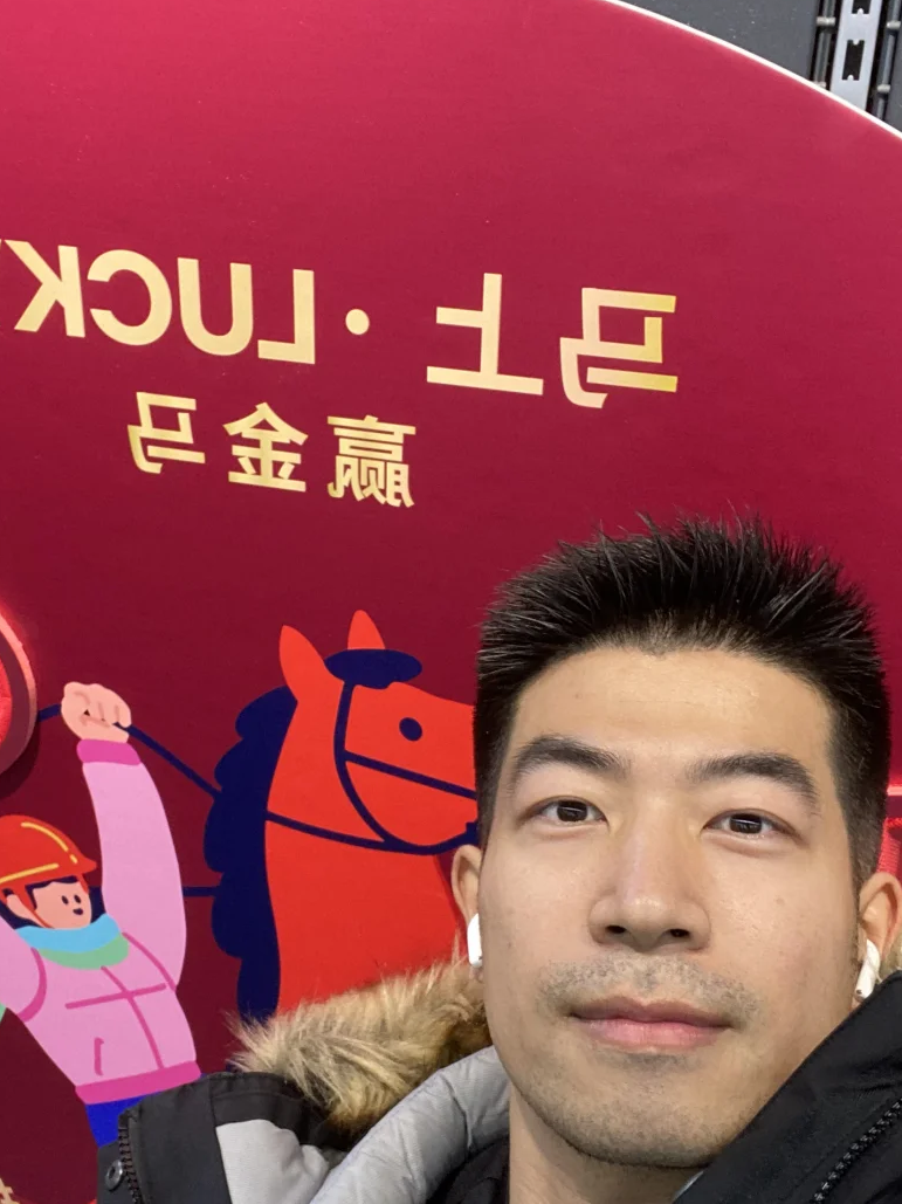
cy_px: 619
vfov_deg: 44.8
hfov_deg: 34.3
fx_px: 1460
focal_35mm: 42
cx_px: 404
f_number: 2.2
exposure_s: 1/50
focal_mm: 2.71
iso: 100
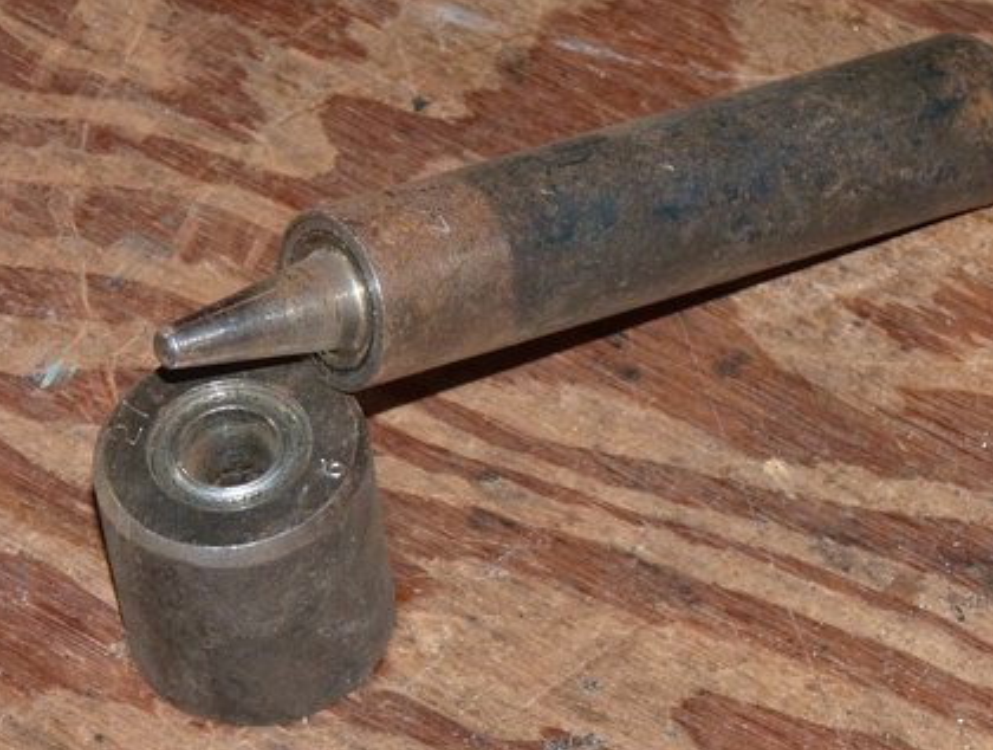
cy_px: 399
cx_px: 557
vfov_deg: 9.8
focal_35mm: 152
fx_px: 4370
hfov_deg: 13.0
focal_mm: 23
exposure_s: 1/80
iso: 200
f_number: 3.6
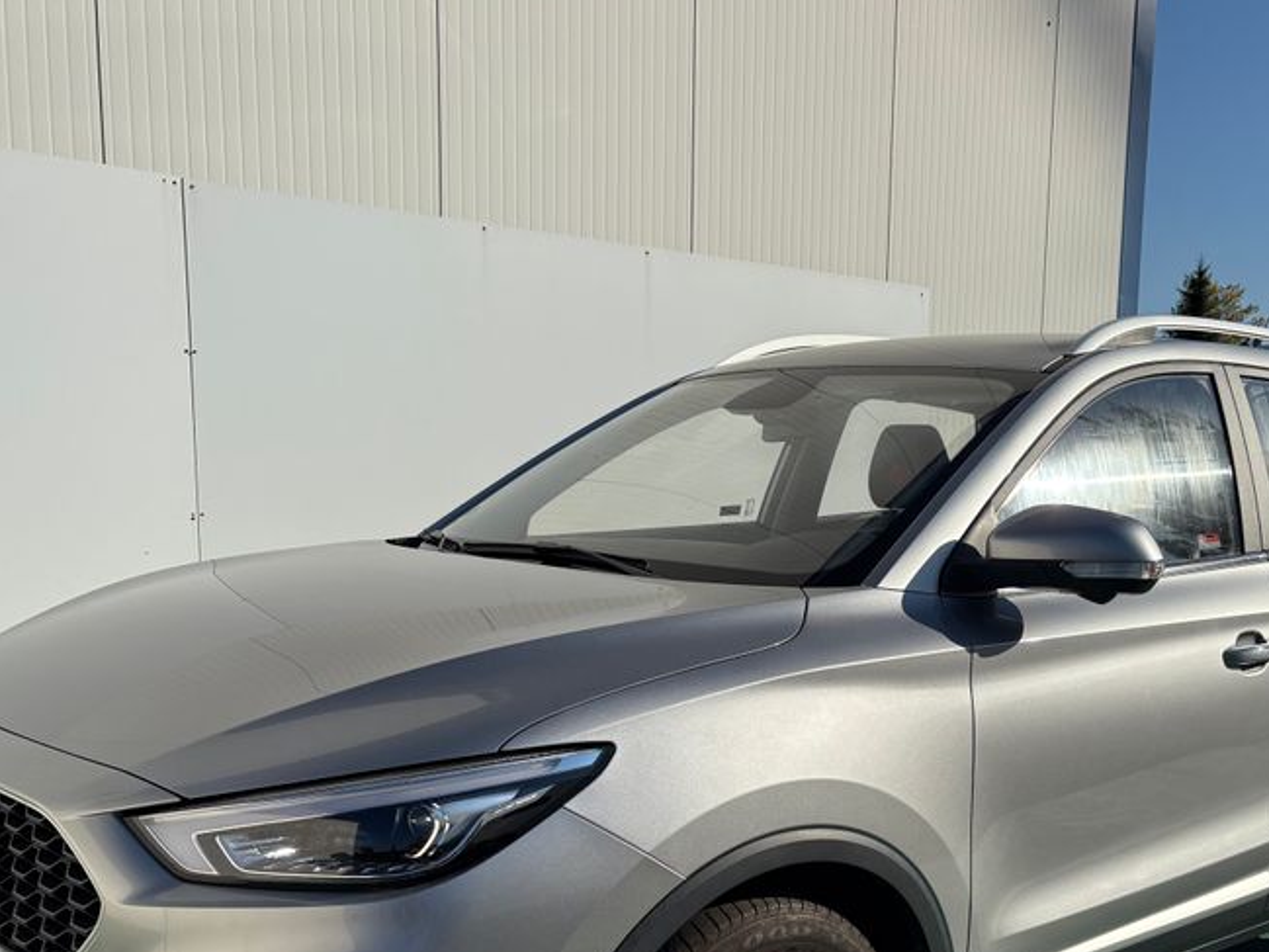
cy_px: 731
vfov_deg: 34.3
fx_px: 1503
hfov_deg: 45.6
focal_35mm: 41
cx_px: 749
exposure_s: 1/7813
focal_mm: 5.96
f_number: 1.6
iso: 50
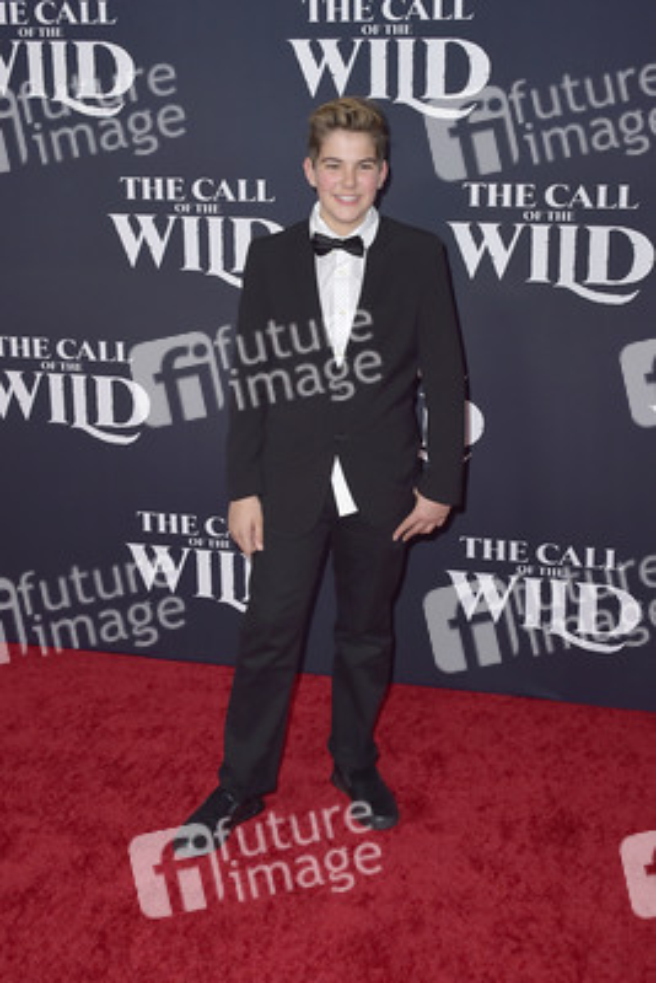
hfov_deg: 33.4
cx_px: 328
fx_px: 1092
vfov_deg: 48.4
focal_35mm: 40
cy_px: 492
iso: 320
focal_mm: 40
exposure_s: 1/250
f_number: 7.1
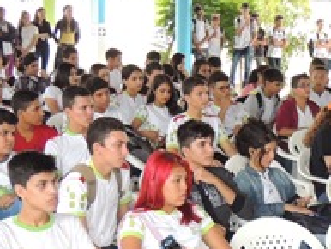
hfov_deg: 16.5
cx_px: 360
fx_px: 1110
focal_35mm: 116
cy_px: 222
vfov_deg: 12.7
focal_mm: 6.2
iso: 360
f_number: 3.3
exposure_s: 1/50
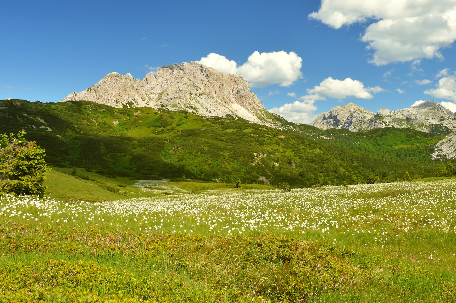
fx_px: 430
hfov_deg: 55.5
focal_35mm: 34
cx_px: 266
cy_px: 133
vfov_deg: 38.8
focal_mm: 18
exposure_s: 1/50
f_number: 11
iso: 100
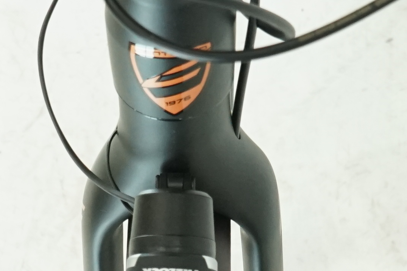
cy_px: 312
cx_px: 154
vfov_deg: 7.9
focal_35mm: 173
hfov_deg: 11.9
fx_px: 1956
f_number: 5.6
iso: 1600
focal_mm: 31
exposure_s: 1/200
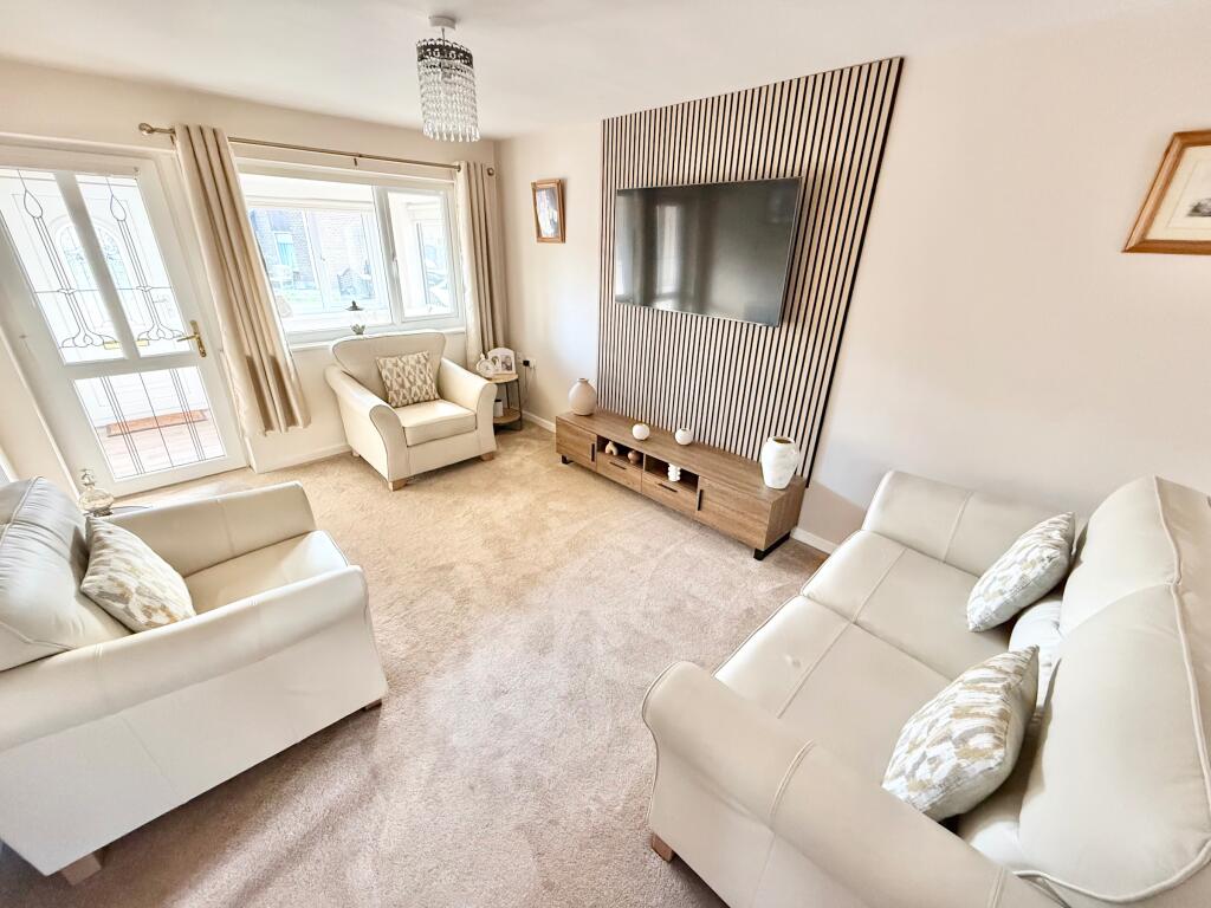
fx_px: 490
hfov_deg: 102.1
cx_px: 606
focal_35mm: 14
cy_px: 454
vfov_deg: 85.7
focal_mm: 2.22
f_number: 2.2
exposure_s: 1/60
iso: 640
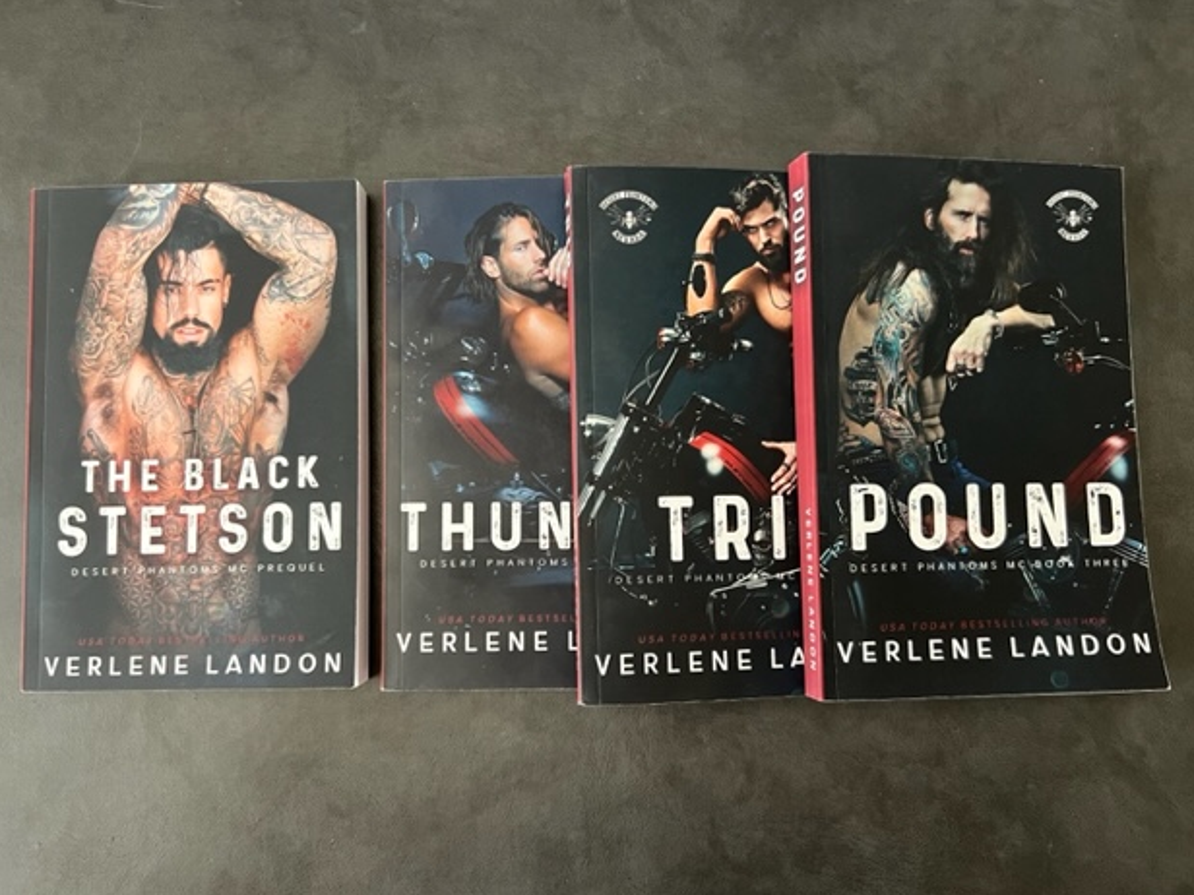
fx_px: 931
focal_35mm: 27
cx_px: 587
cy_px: 453
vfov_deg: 51.4
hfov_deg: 65.3
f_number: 1.5
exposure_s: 1/60
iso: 320
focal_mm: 5.7
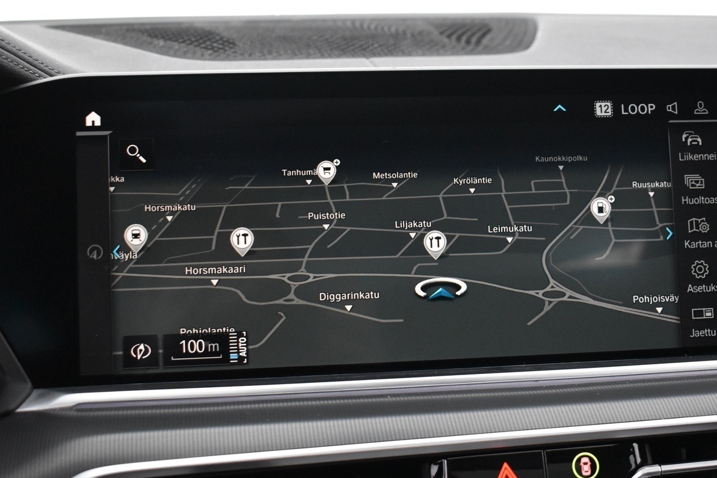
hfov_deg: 37.4
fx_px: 1056
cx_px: 412
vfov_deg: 25.5
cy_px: 233
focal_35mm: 53
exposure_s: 1/30
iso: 3200
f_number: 4
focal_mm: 26
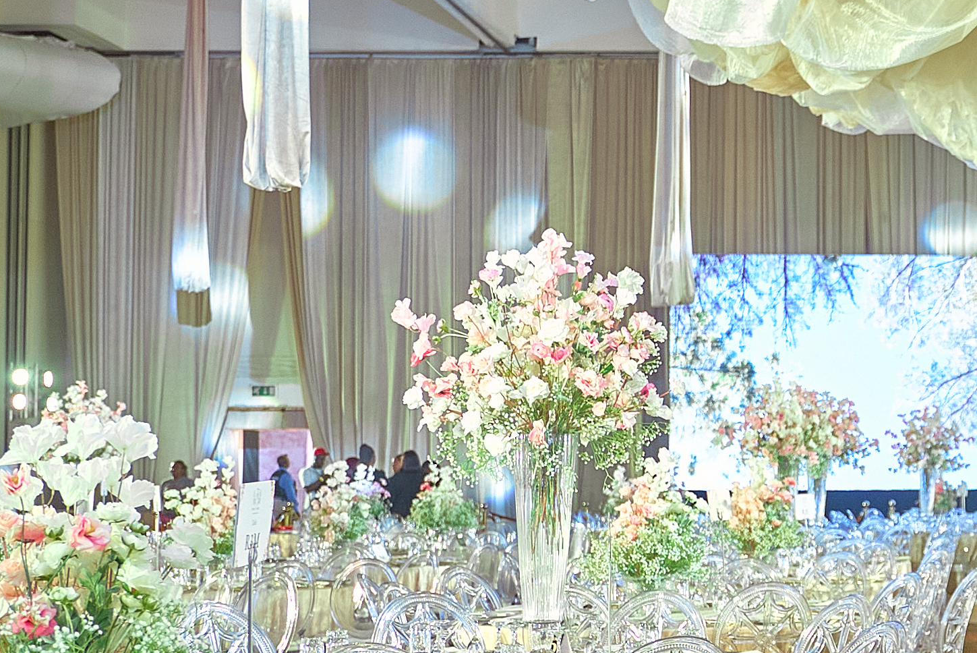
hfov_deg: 23.7
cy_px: 378
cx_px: 1123
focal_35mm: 79
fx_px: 2145
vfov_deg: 17.3
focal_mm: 27
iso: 1250
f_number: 2.8
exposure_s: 1/125
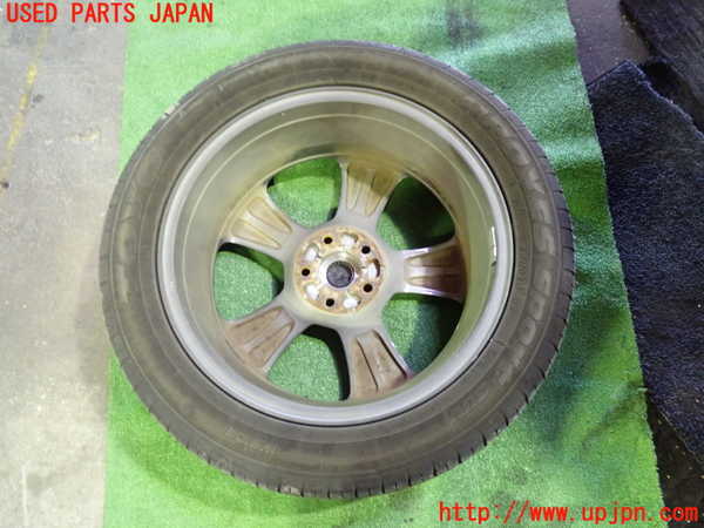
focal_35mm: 30
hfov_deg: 60.0
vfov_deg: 46.8
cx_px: 352
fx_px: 610
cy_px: 264
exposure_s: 1/15
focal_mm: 5.4
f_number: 2.3
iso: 800
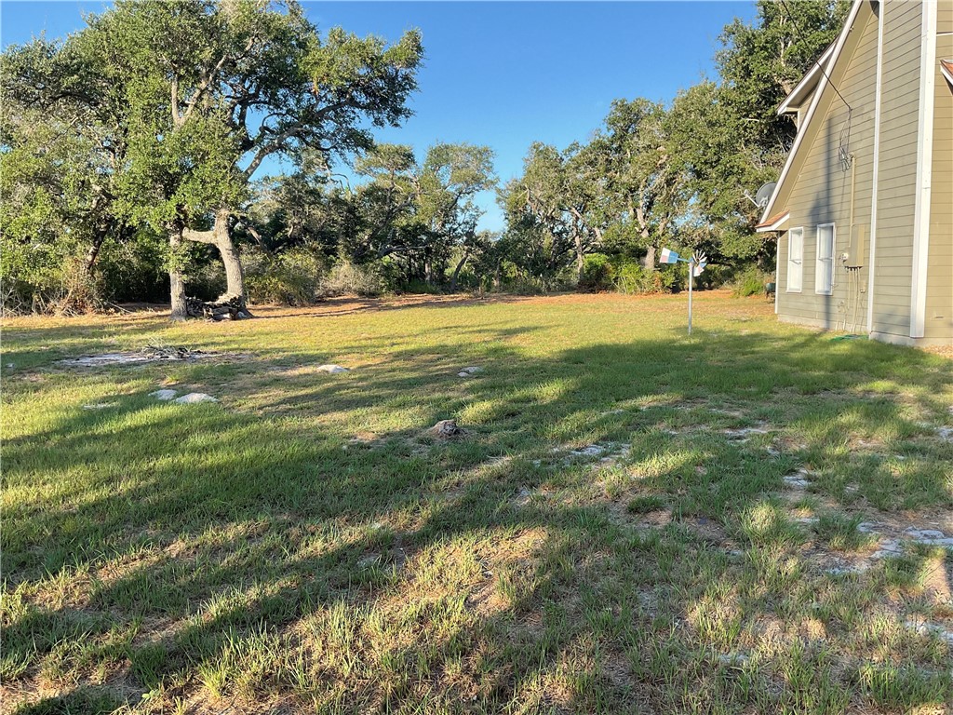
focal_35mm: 29
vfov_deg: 48.2
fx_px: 798
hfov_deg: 61.7
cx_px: 476
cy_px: 358
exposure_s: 1/606
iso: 16
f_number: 1.8
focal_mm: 3
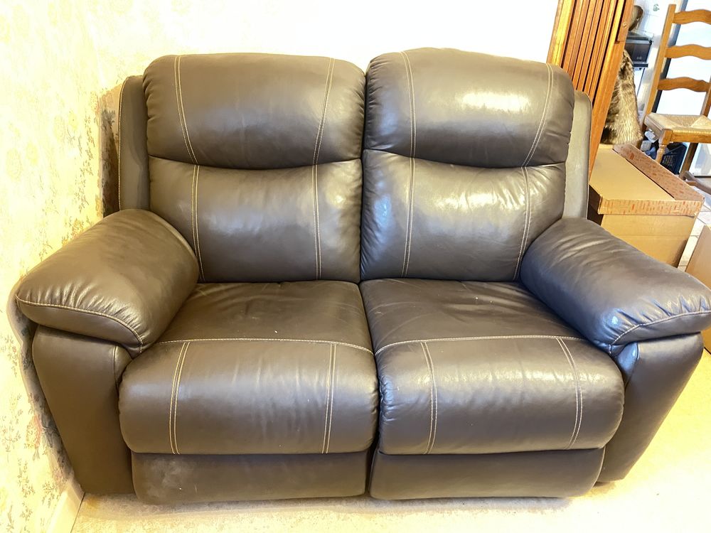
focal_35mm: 26
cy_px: 266
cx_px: 356
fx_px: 534
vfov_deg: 53.1
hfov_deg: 67.3
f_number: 1.6
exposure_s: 1/17
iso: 1000
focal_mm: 5.1
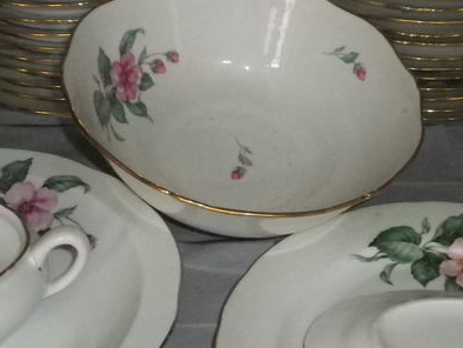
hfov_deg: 27.3
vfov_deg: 20.7
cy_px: 206
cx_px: 301
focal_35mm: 71
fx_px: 950
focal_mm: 5.05
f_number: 3.5
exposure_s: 1/100
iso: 800
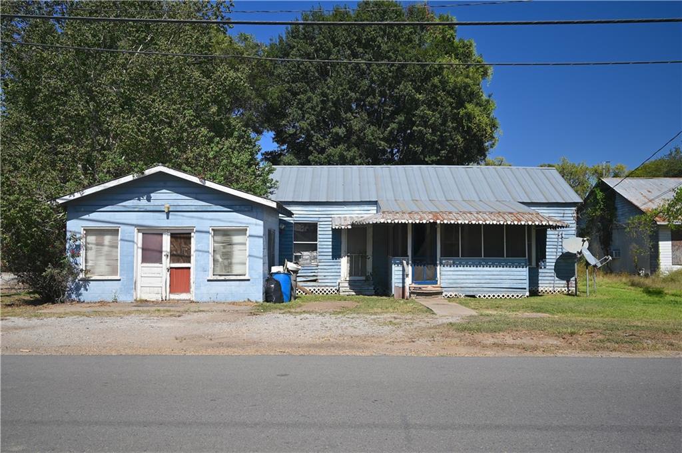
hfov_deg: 63.7
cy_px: 226
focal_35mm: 29
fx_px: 549
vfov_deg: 44.9
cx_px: 341
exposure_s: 1/125
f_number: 11
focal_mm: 29
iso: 125
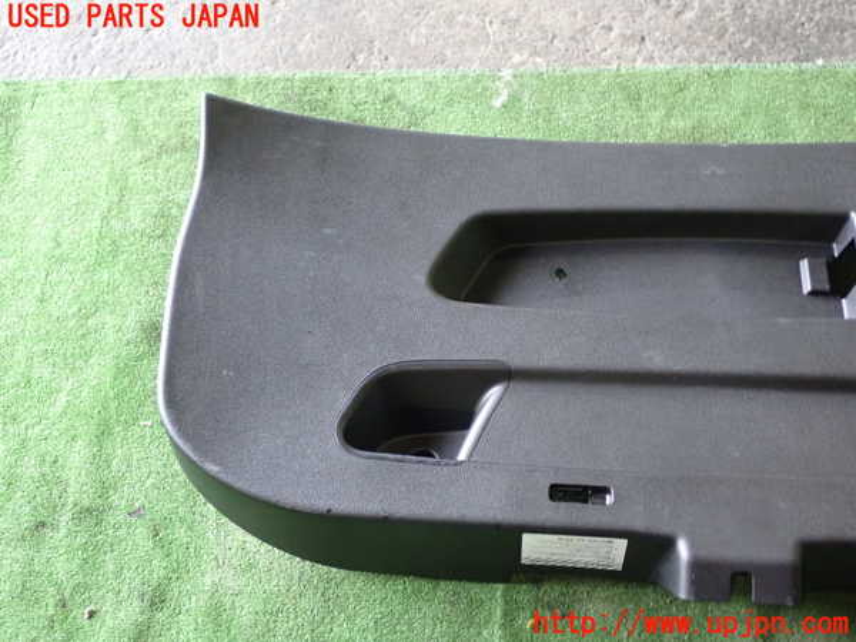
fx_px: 1014
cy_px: 321
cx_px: 428
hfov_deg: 45.8
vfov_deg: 35.1
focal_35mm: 41
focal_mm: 7.31
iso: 800
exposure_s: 1/25
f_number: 2.8
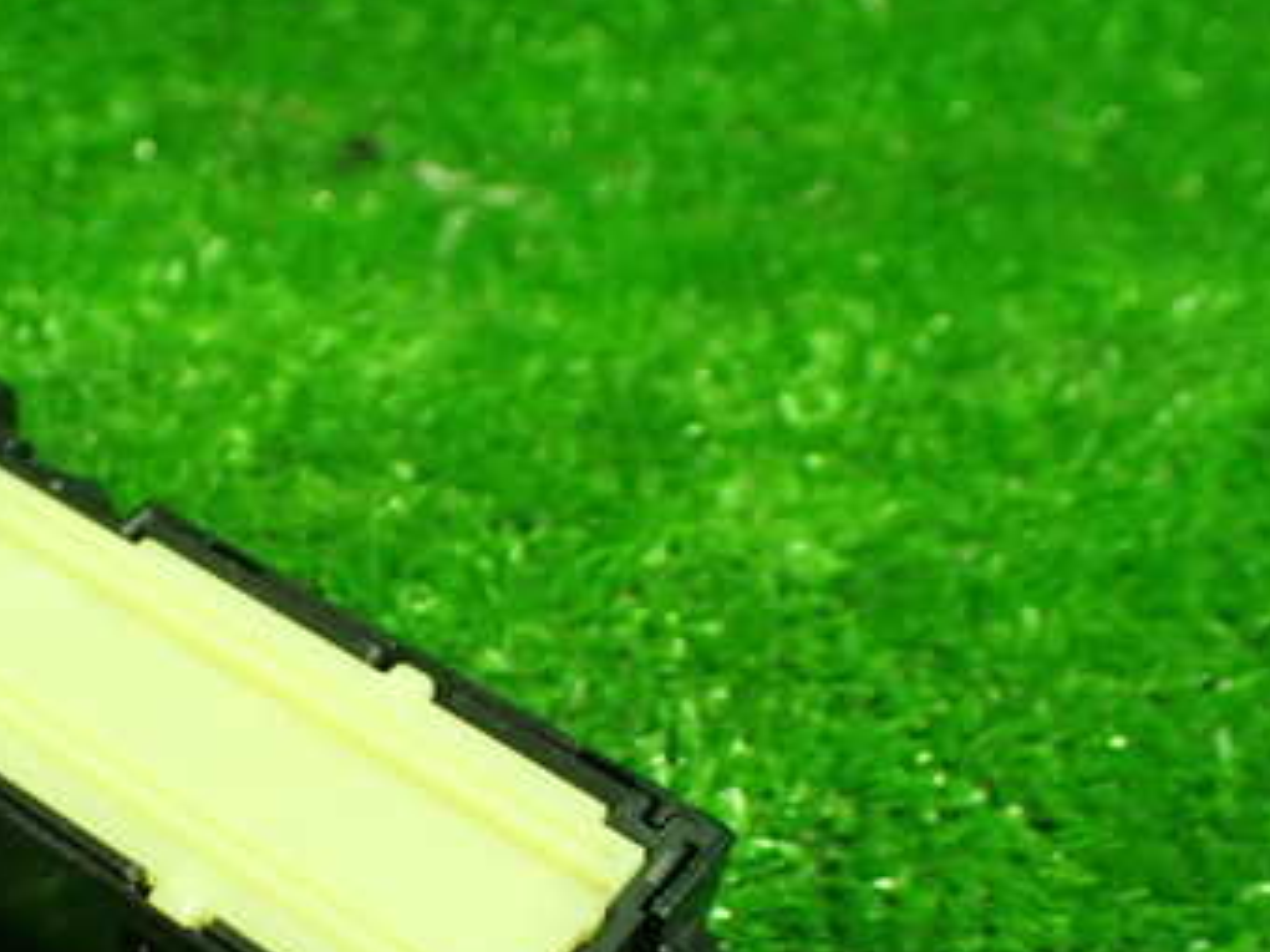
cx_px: 261
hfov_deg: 35.1
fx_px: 1944
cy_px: 821
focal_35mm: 53
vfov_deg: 26.8
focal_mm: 5.4
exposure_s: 1/80
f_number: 2.3
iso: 800
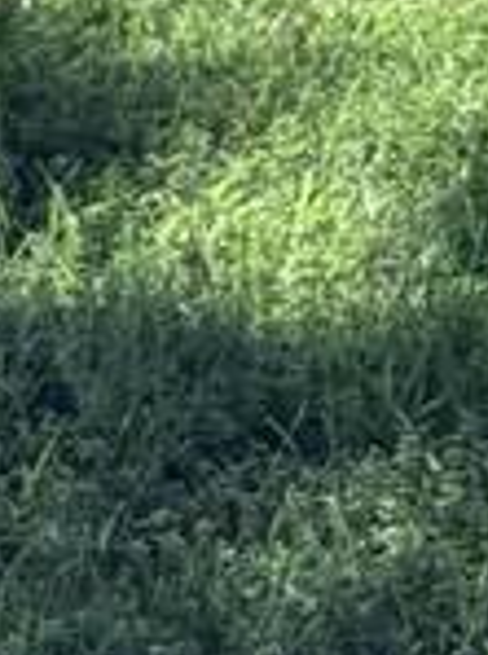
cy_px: -831
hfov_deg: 4.5
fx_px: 5852
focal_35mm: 310
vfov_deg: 6.2
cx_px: 1556
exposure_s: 1/2611
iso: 64
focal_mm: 6.76
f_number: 1.78
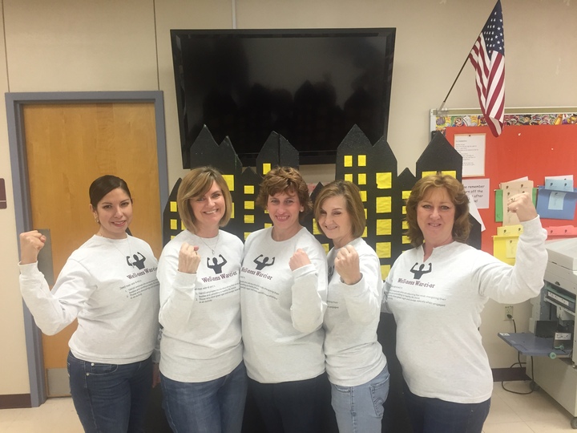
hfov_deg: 61.7
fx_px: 483
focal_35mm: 29
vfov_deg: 48.2
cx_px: 288
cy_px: 216
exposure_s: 1/30
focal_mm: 4.15
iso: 50
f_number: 2.2
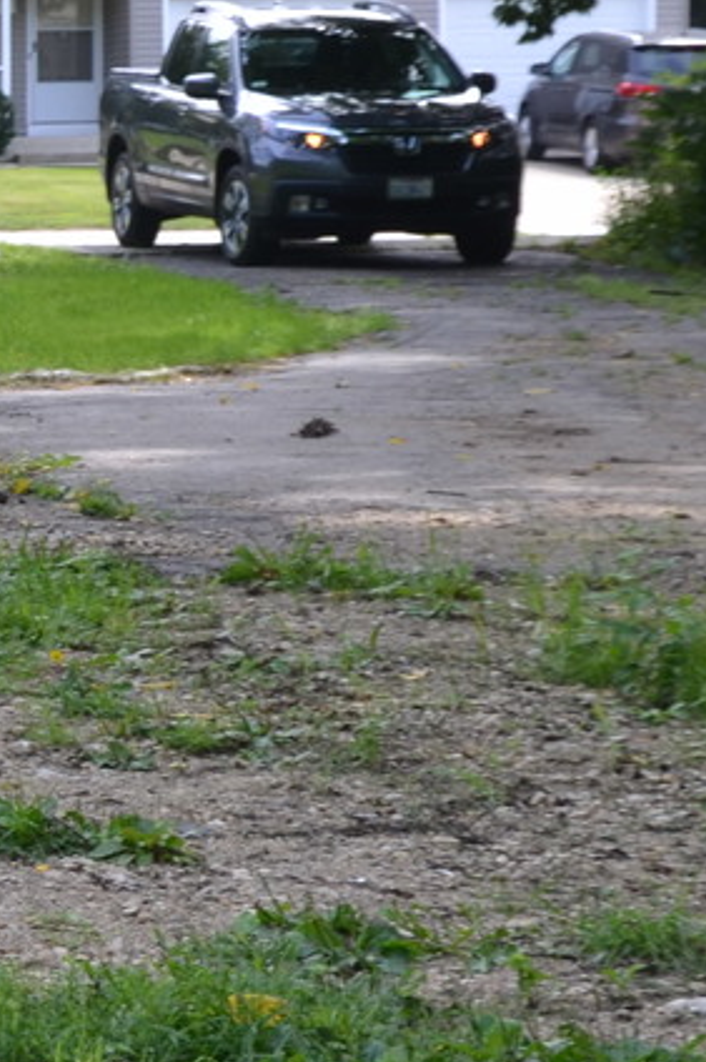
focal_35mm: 196
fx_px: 5775
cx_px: -712
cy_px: 544
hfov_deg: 6.8
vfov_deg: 10.5
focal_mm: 34
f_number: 7.1
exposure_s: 1/200
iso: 200
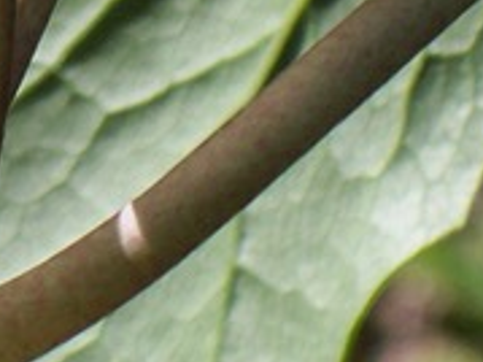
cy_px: -50
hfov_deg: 4.5
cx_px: -221
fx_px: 6066
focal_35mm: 435
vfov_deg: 3.4
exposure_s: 1/350
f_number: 4.8
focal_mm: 16.8
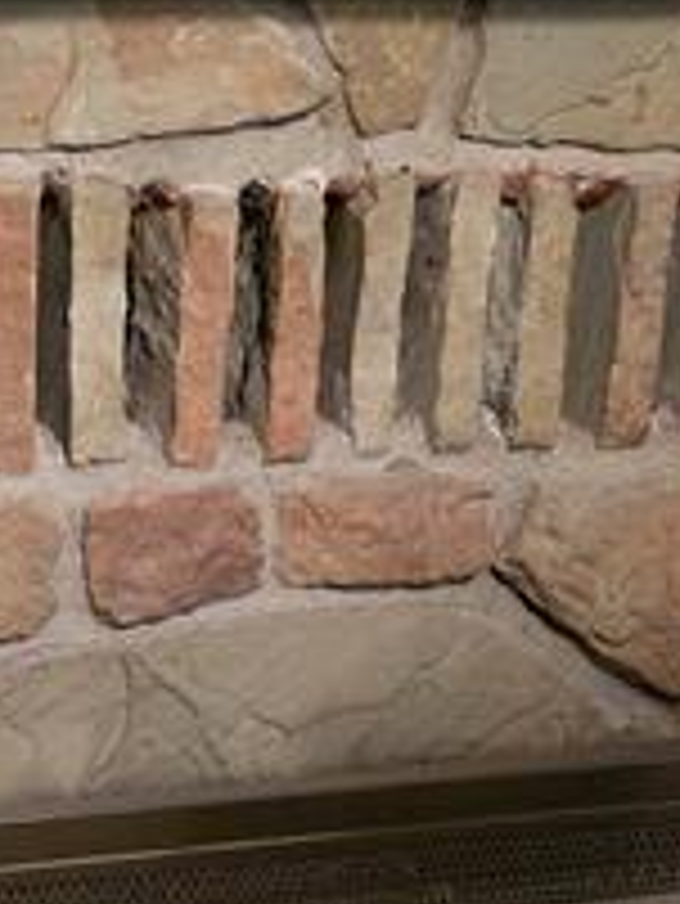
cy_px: 760
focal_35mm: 88
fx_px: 2302
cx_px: 18
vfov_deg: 21.9
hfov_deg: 16.5
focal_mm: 6.3
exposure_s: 1/120
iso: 2500
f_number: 1.7
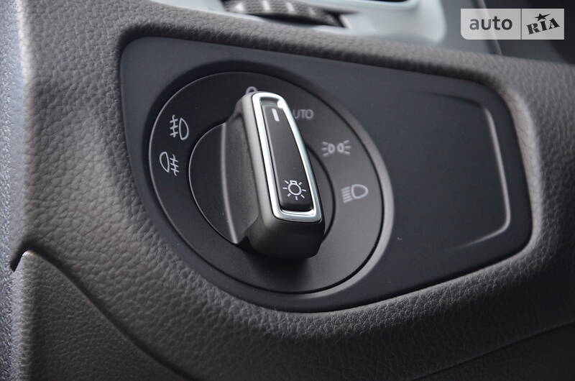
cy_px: 190
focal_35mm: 158
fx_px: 2511
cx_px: 288
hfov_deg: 13.1
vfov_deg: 8.7
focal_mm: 105
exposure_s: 1/30
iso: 1600
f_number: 5.6
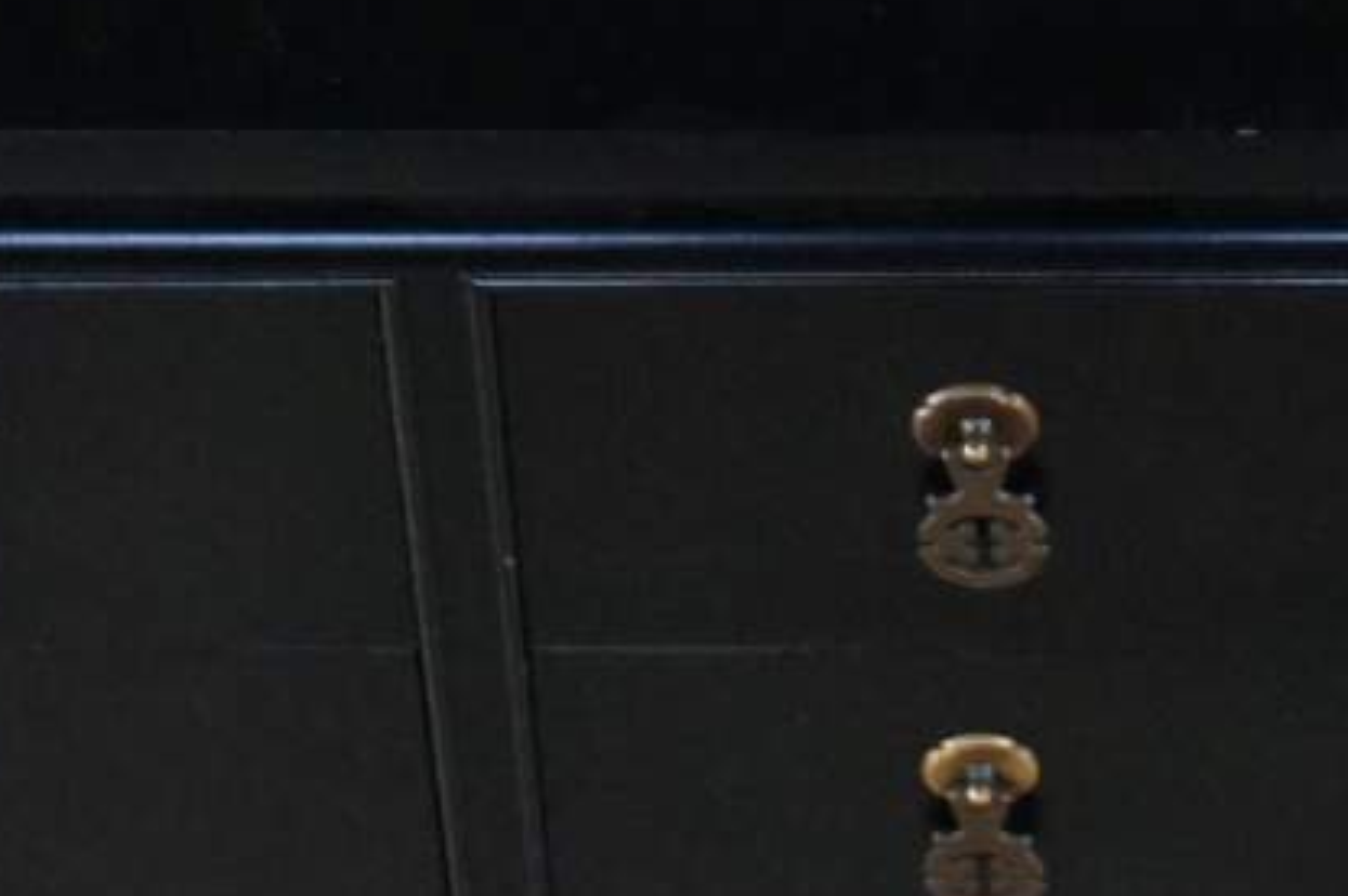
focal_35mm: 130
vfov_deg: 10.5
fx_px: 4864
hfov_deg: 15.7
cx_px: 965
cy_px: 76
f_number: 3.5
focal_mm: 18
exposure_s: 1/80
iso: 1600
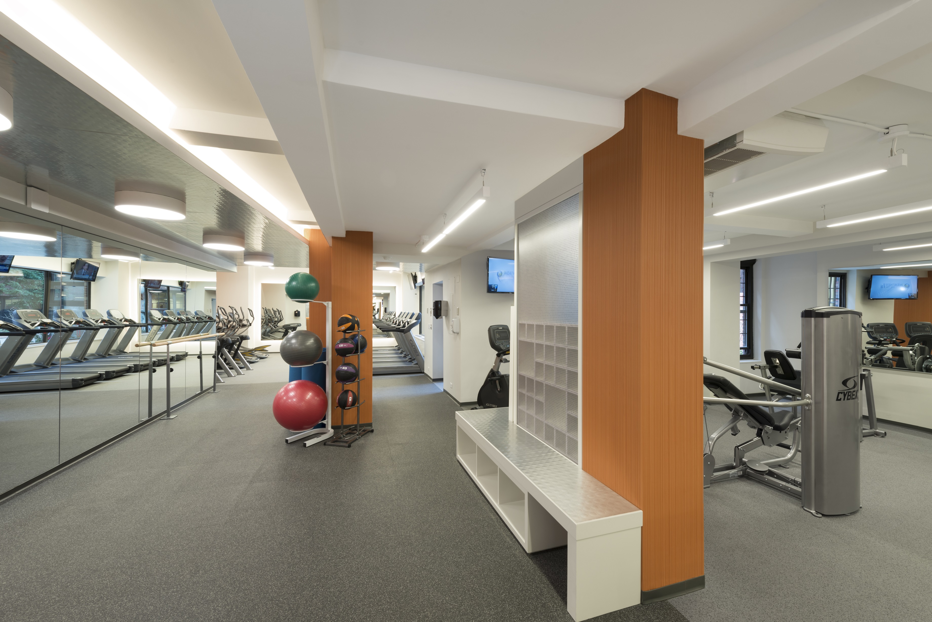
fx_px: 363
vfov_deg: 81.2
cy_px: 311
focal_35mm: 14
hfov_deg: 104.2
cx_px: 466
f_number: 11
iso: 100
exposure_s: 1.3
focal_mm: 14
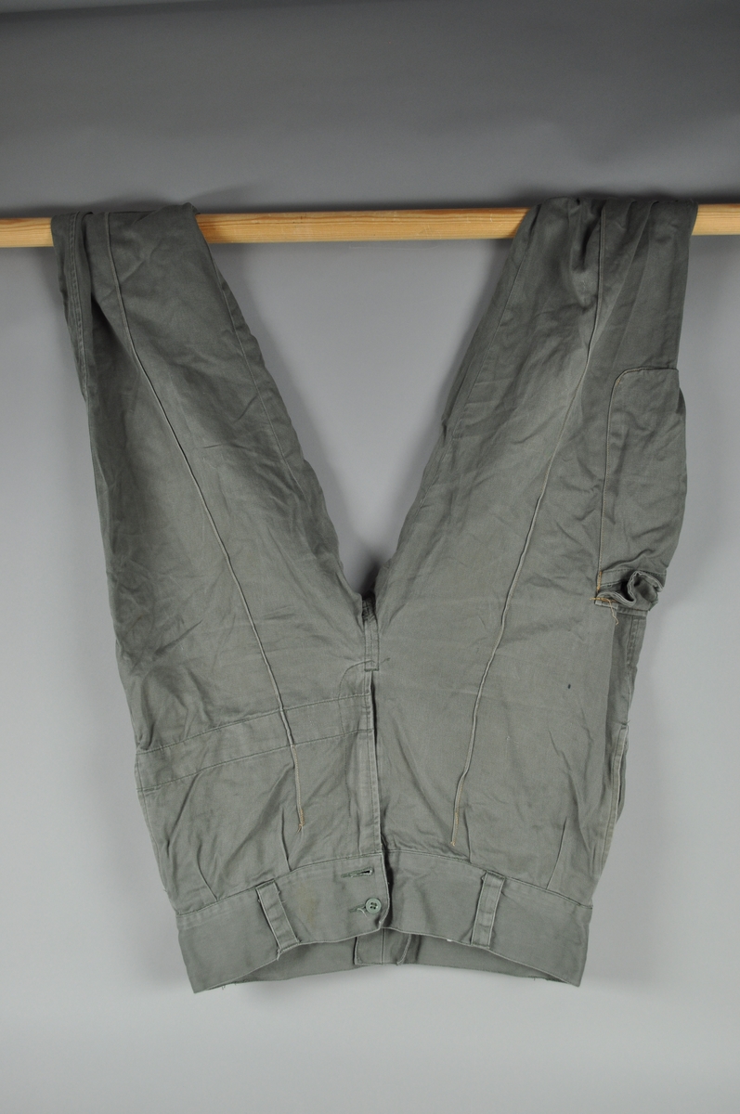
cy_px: 557
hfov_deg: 34.1
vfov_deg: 49.6
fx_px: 1206
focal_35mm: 39
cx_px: 370
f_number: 5.6
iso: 400
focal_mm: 26
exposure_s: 1/125
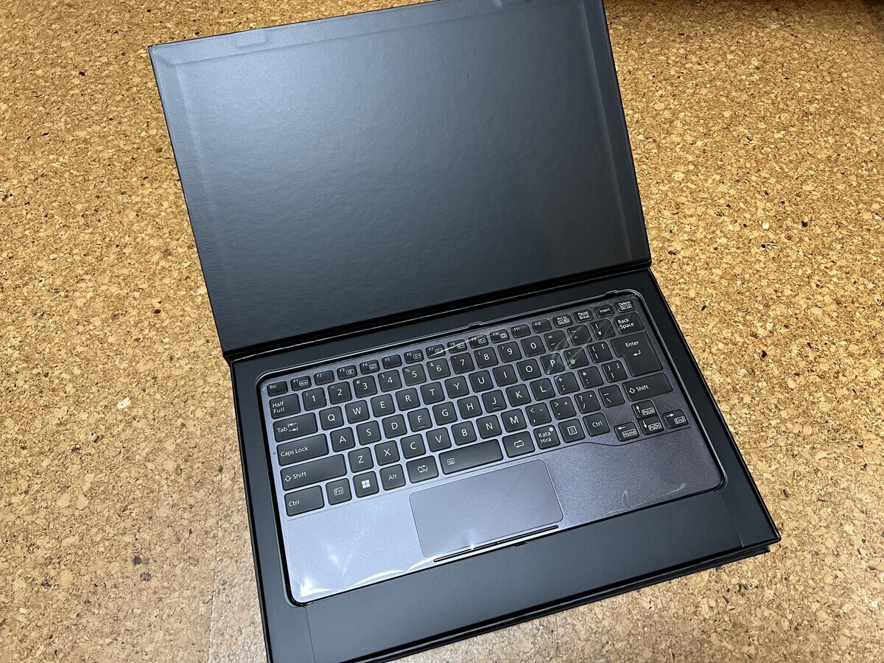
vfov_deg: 53.1
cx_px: 442
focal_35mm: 26
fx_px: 664
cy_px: 332
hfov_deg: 67.3
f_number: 1.5
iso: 125
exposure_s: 1/67
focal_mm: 5.7
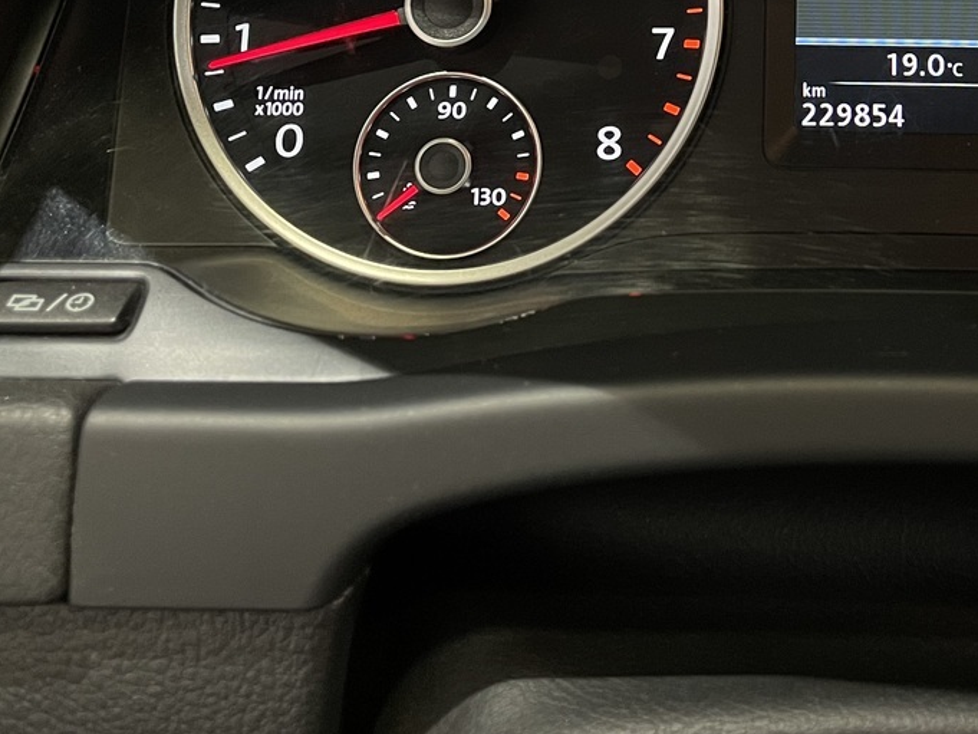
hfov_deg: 33.7
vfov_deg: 25.0
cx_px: 813
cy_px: -37
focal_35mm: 55
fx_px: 1554
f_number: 1.6
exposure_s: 1/49
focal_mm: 4.2
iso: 400
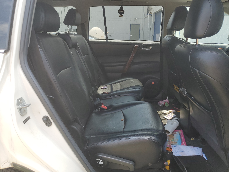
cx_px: 114
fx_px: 172
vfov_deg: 53.1
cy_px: 86
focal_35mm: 26
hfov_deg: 67.3
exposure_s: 1/400
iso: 50
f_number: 1.5
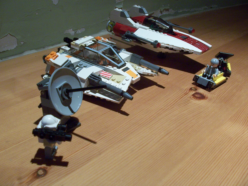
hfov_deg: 52.6
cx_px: 124
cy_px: 93
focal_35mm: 35
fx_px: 251
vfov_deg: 40.7
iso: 140
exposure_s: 1/10
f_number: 2.8
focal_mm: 6
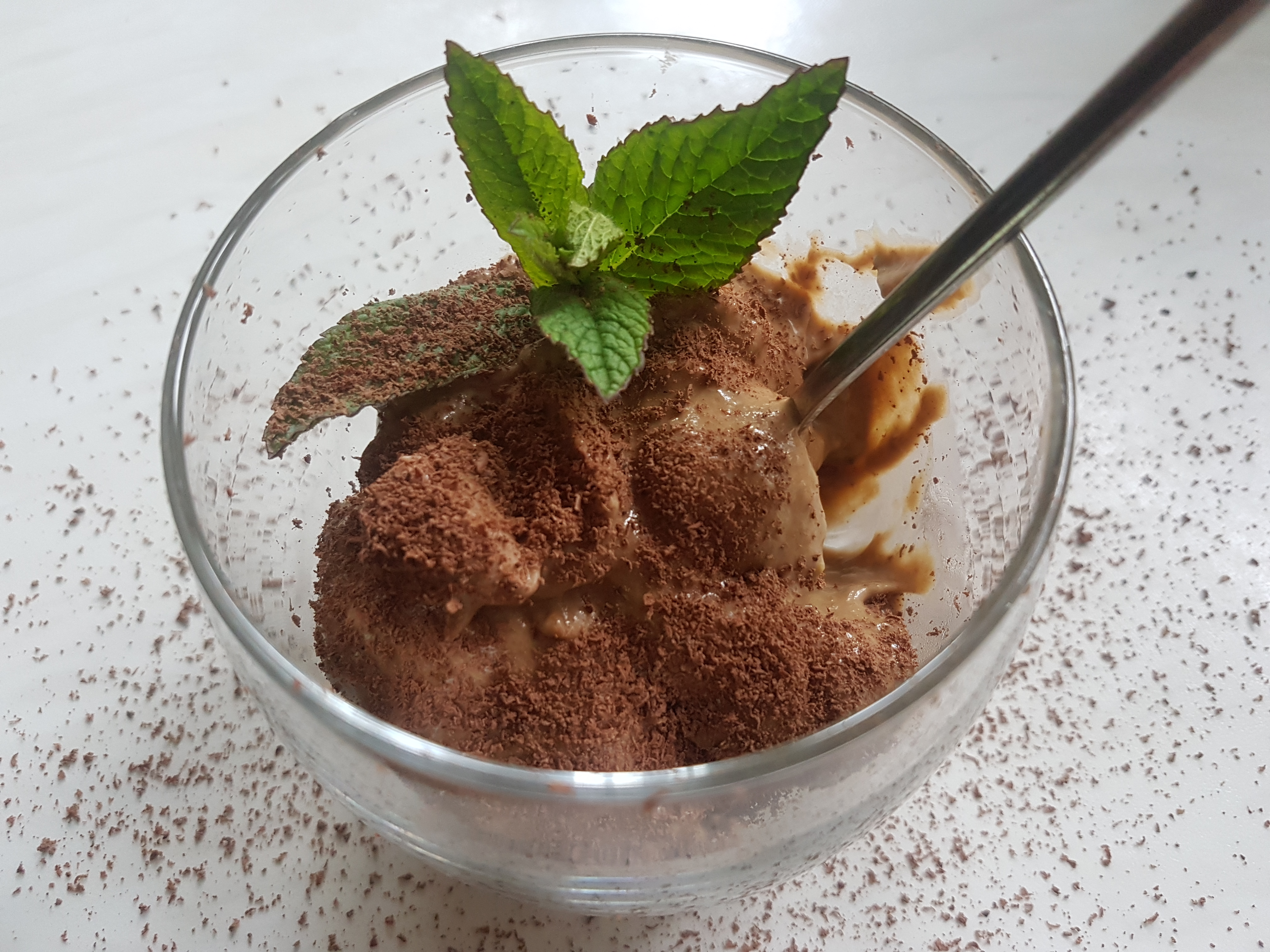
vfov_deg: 53.1
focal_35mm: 26
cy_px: 476
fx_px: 954
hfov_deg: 67.3
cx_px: 635
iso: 125
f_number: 1.7
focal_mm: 4.2
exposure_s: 1/50
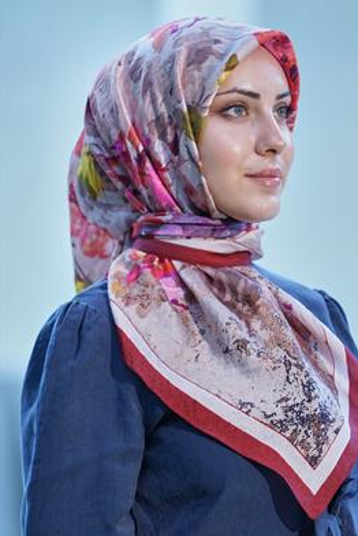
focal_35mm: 154
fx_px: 2293
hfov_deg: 8.9
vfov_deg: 13.3
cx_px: 208
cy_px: 249
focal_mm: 130
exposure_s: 1/200
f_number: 3.5
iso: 640
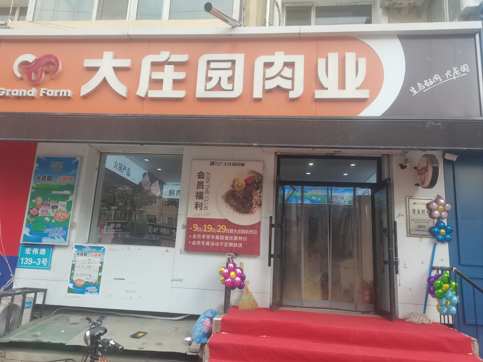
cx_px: 242
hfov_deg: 67.3
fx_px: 363
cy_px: 181
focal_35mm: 26
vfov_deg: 53.1
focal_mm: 5.58
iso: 50
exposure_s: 1/179
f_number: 1.8
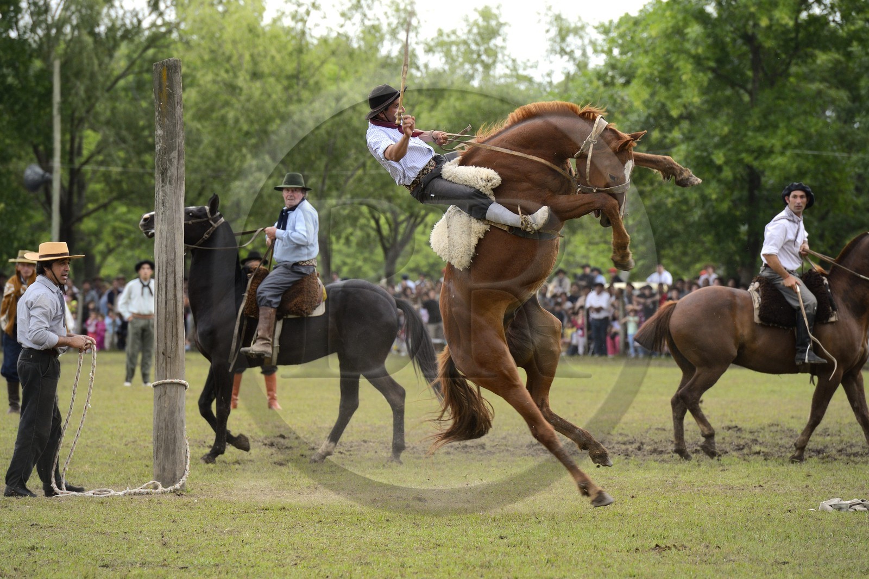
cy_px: 290
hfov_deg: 10.3
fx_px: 4826
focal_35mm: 200
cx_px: 434
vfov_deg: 6.9
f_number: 6.3
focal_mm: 200
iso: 800
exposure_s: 1/400
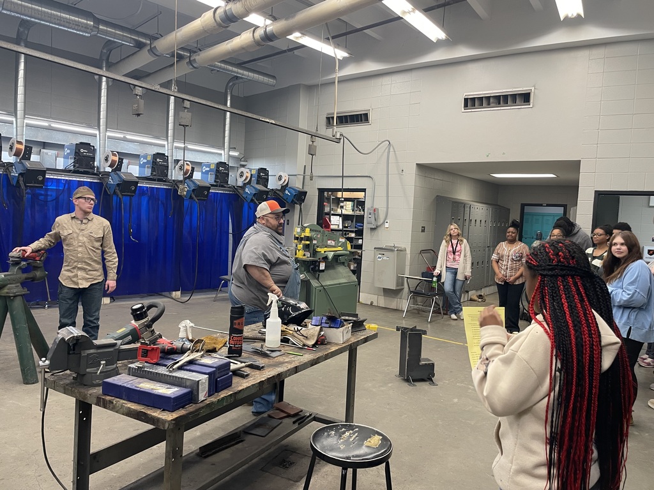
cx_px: 327
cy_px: 245
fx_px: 491
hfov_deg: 67.3
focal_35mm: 26
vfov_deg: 53.1
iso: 125
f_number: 1.6
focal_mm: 4.2
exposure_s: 1/60
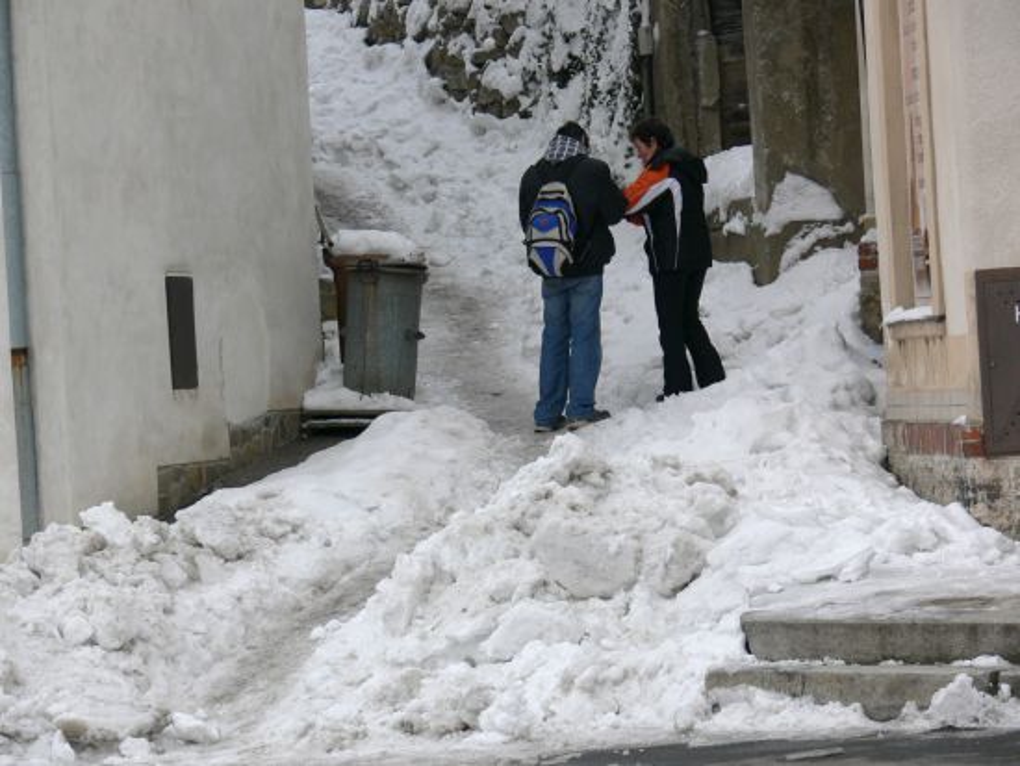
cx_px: 510
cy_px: 383
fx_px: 4098
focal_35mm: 139
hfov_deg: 14.2
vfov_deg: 10.7
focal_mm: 29.4
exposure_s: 1/80
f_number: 4
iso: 80
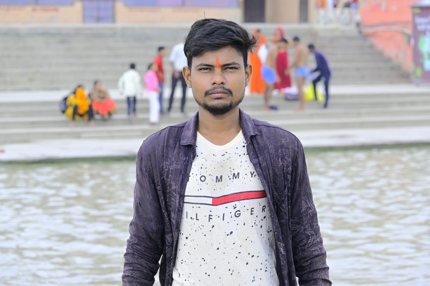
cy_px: 143
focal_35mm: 150
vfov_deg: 9.1
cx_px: 215
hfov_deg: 13.7
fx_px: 1792
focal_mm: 100
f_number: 7.1
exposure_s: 1/400
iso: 320
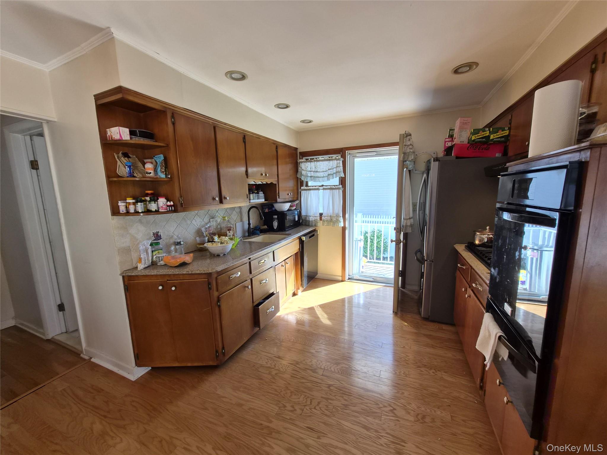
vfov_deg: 89.9
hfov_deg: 106.2
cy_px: 228
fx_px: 228
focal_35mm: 13
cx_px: 304
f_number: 2.2
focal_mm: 1.7
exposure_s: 1/60
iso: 32
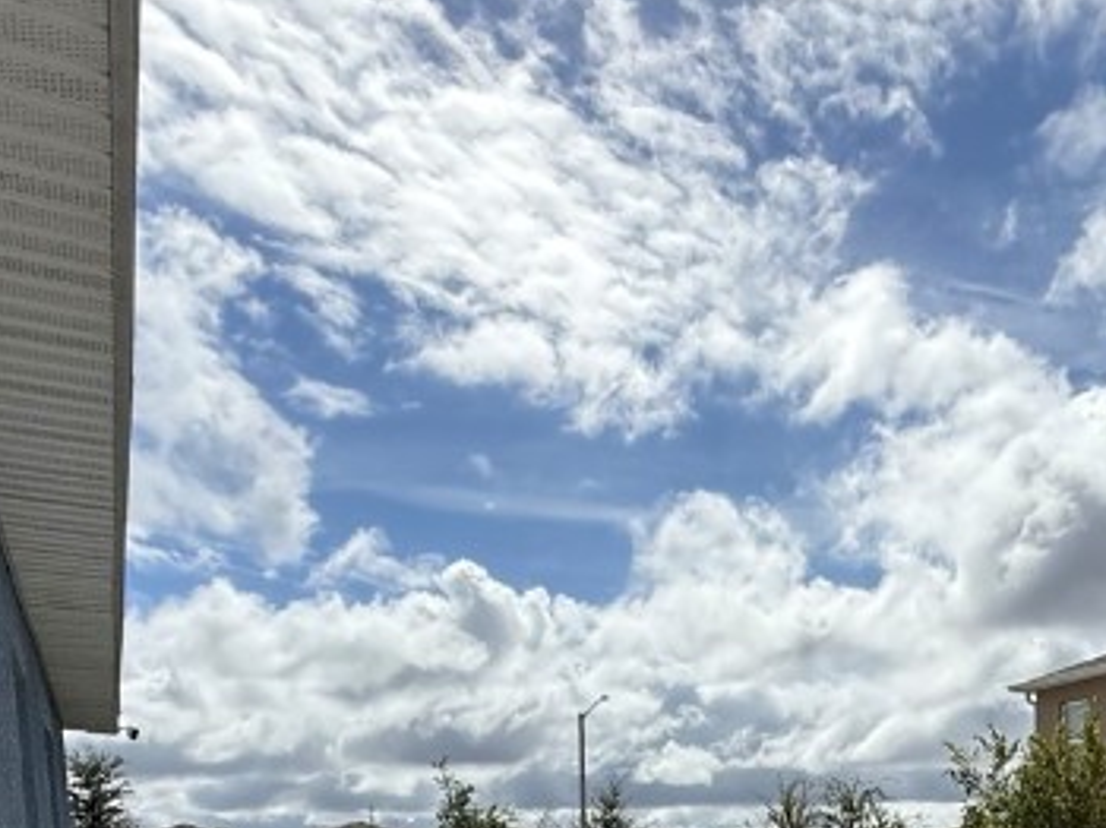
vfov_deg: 29.2
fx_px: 1309
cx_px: 957
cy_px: 1046
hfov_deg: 42.7
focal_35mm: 41
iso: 50
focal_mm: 2.22
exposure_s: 1/5155
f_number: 2.2
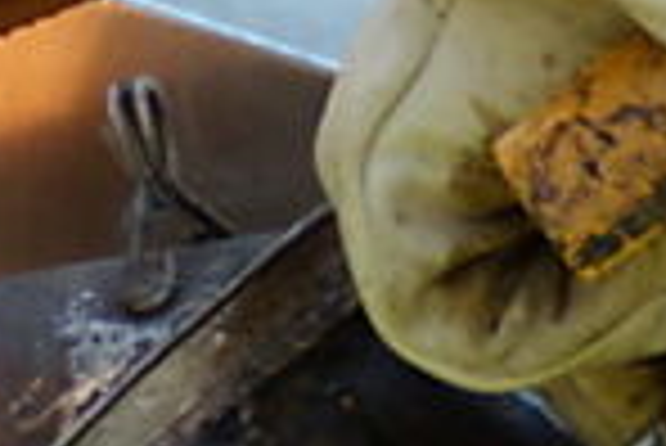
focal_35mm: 202
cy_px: 577
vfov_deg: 6.8
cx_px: -504
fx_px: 3741
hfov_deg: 9.7
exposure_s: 1/250
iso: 80
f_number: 3.6
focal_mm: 6.4
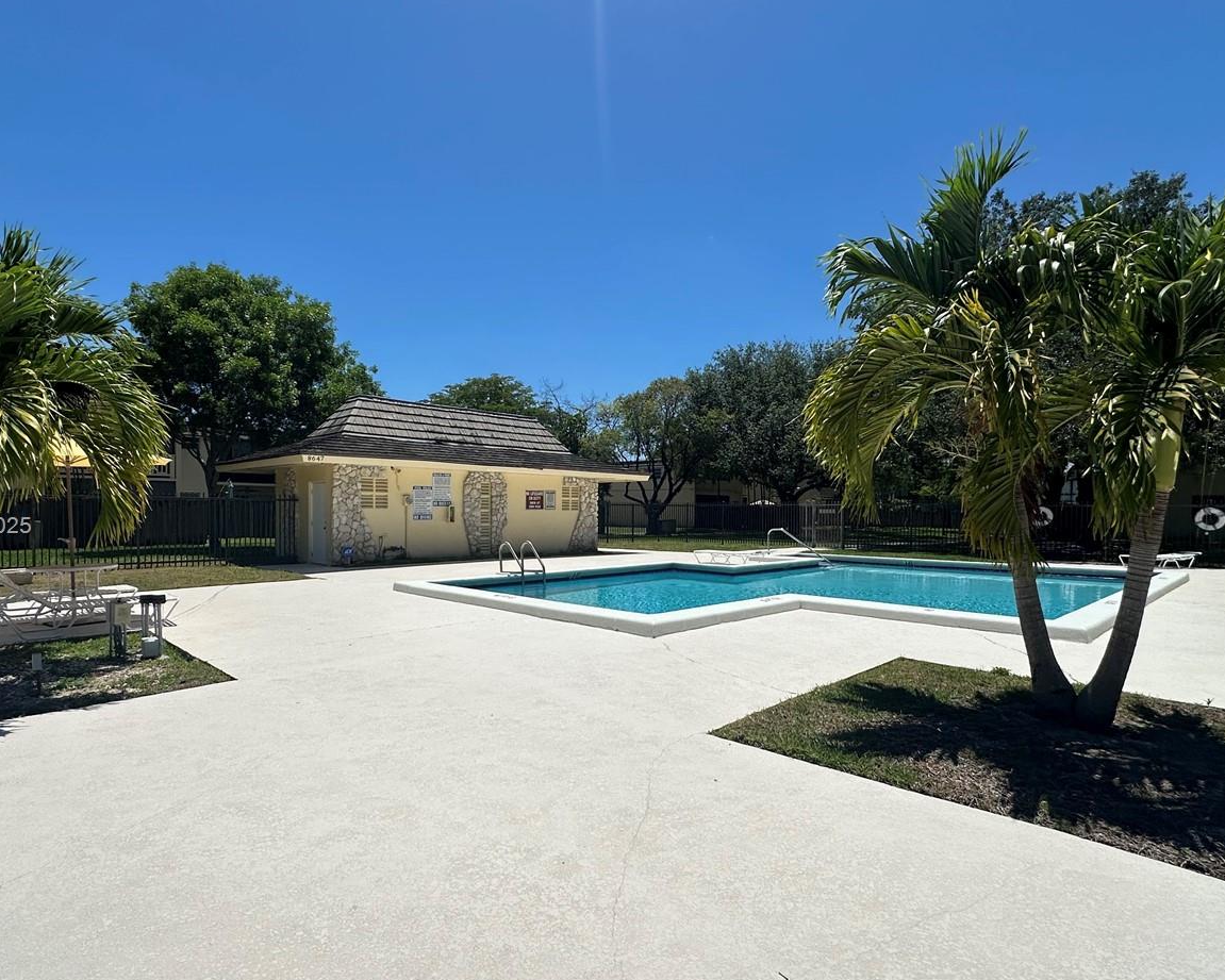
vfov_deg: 70.7
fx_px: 689
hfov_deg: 83.0
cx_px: 543
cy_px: 528
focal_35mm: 19
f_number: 2.2
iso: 50
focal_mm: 2.22
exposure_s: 1/5051
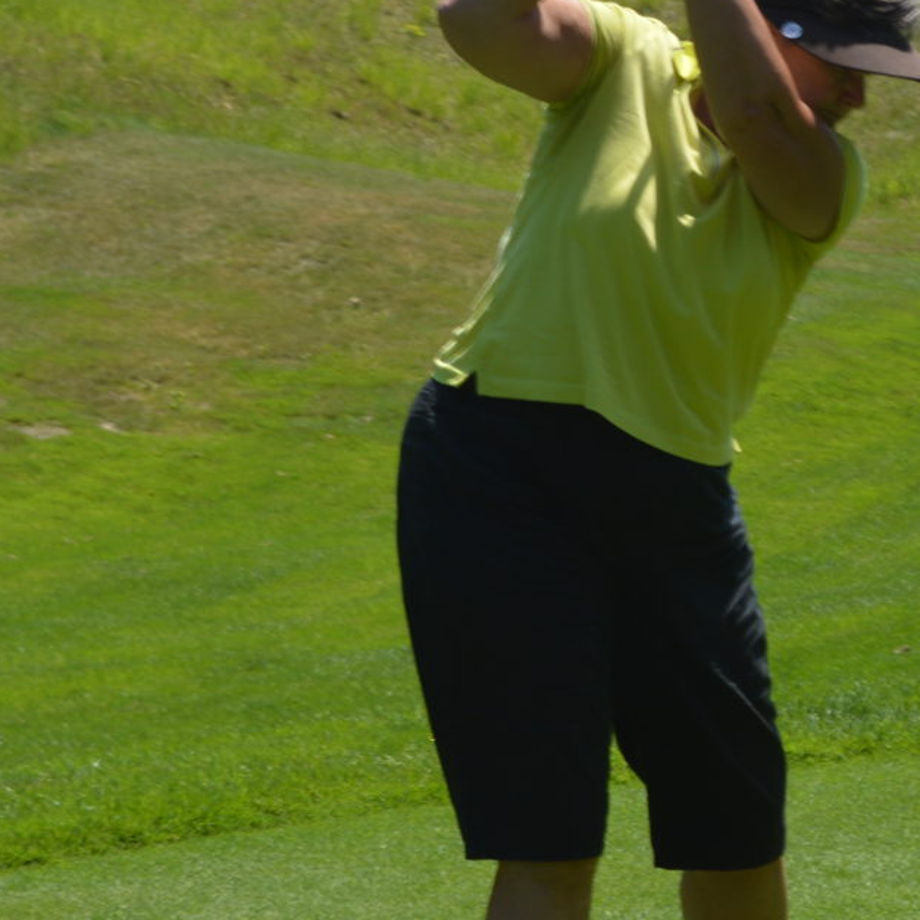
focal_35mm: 187
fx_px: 5635
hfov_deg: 9.2
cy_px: 463
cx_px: 1214
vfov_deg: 9.3
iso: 100
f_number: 7.1
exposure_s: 1/200
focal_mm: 45
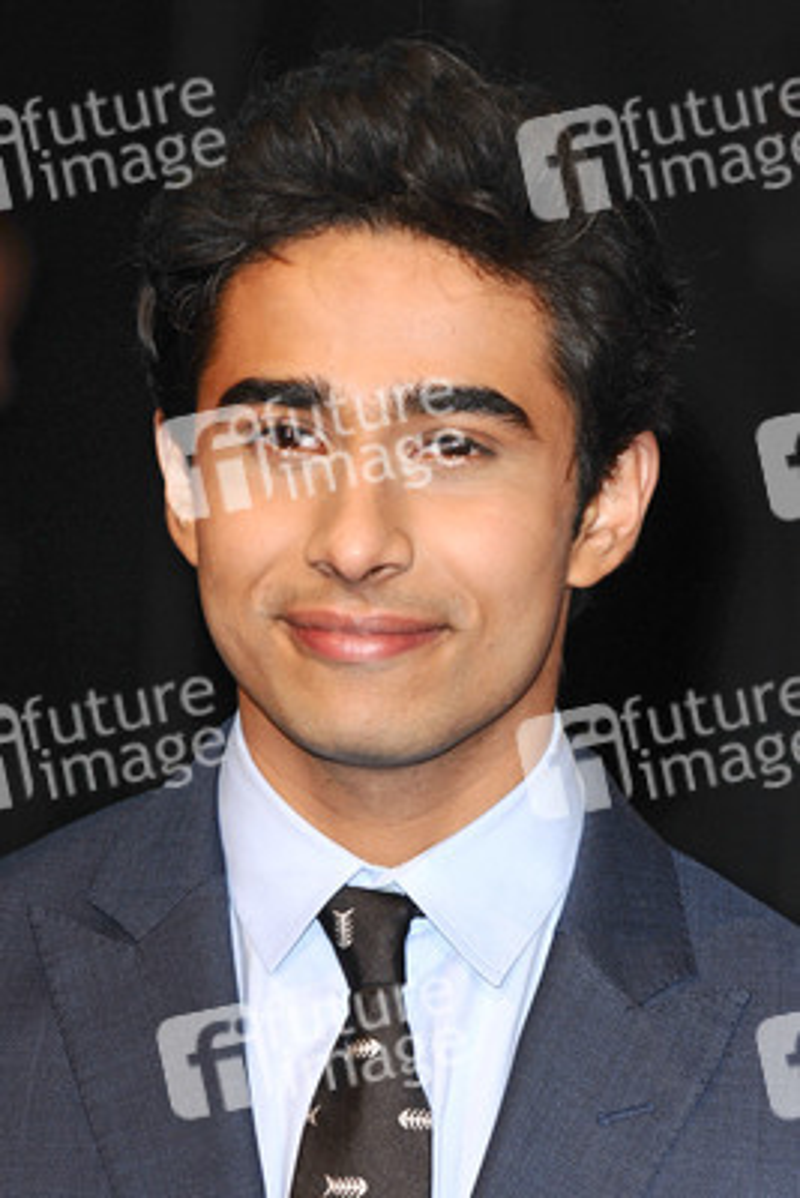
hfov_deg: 5.9
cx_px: 400
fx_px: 7743
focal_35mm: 232
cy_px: 599
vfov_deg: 8.9
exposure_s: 1/200
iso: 320
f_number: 4.5
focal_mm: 155
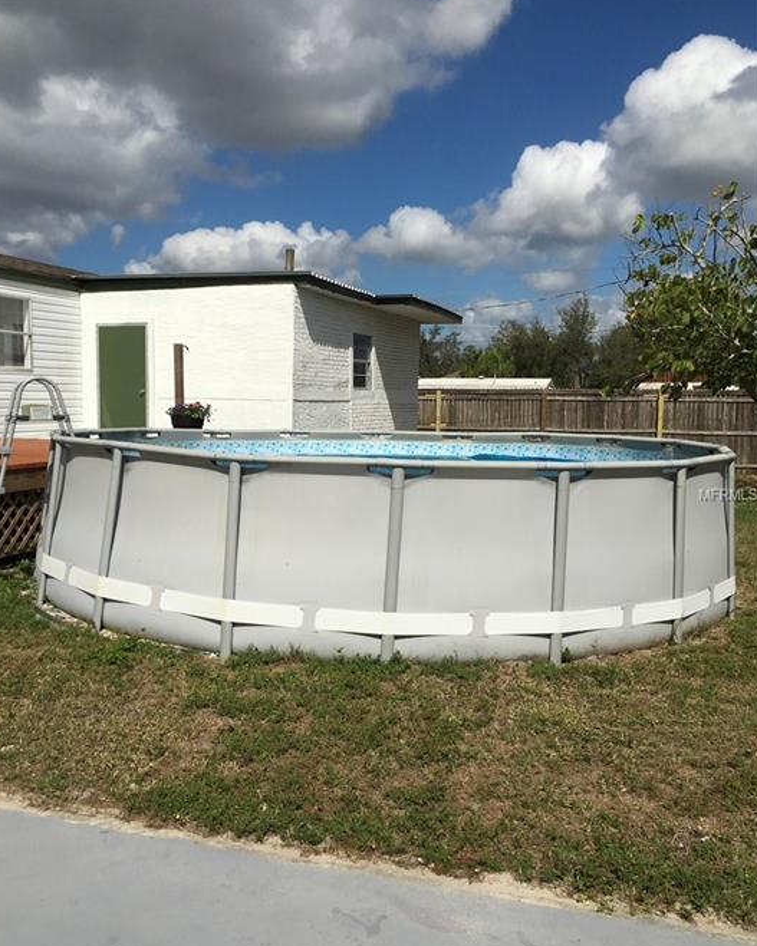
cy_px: 495
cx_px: 350
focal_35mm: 33
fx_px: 924
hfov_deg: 44.5
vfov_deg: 54.2
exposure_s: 1/5128
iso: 25
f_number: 2.2
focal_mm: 4.15
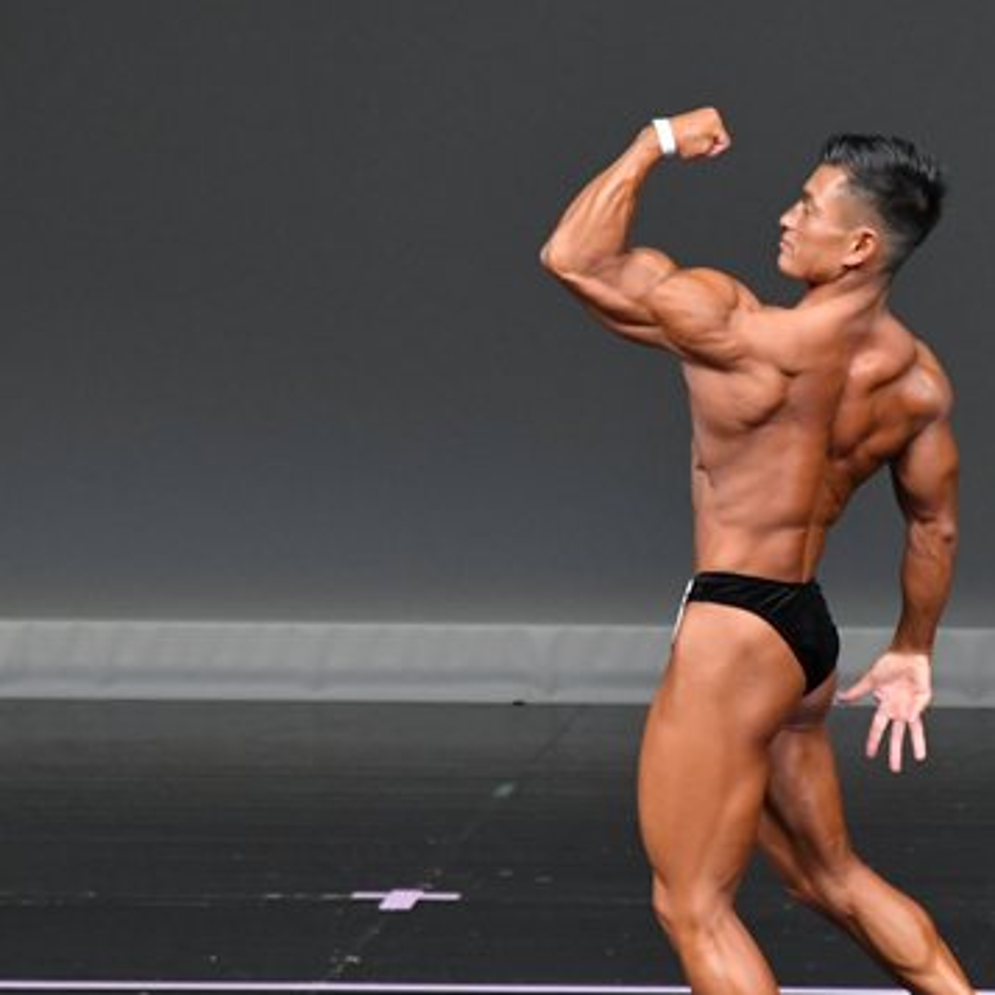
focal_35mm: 637
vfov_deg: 2.8
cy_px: 605
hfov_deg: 2.8
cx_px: 835
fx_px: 20715
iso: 4000
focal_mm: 230
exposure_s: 1/400
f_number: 5.6
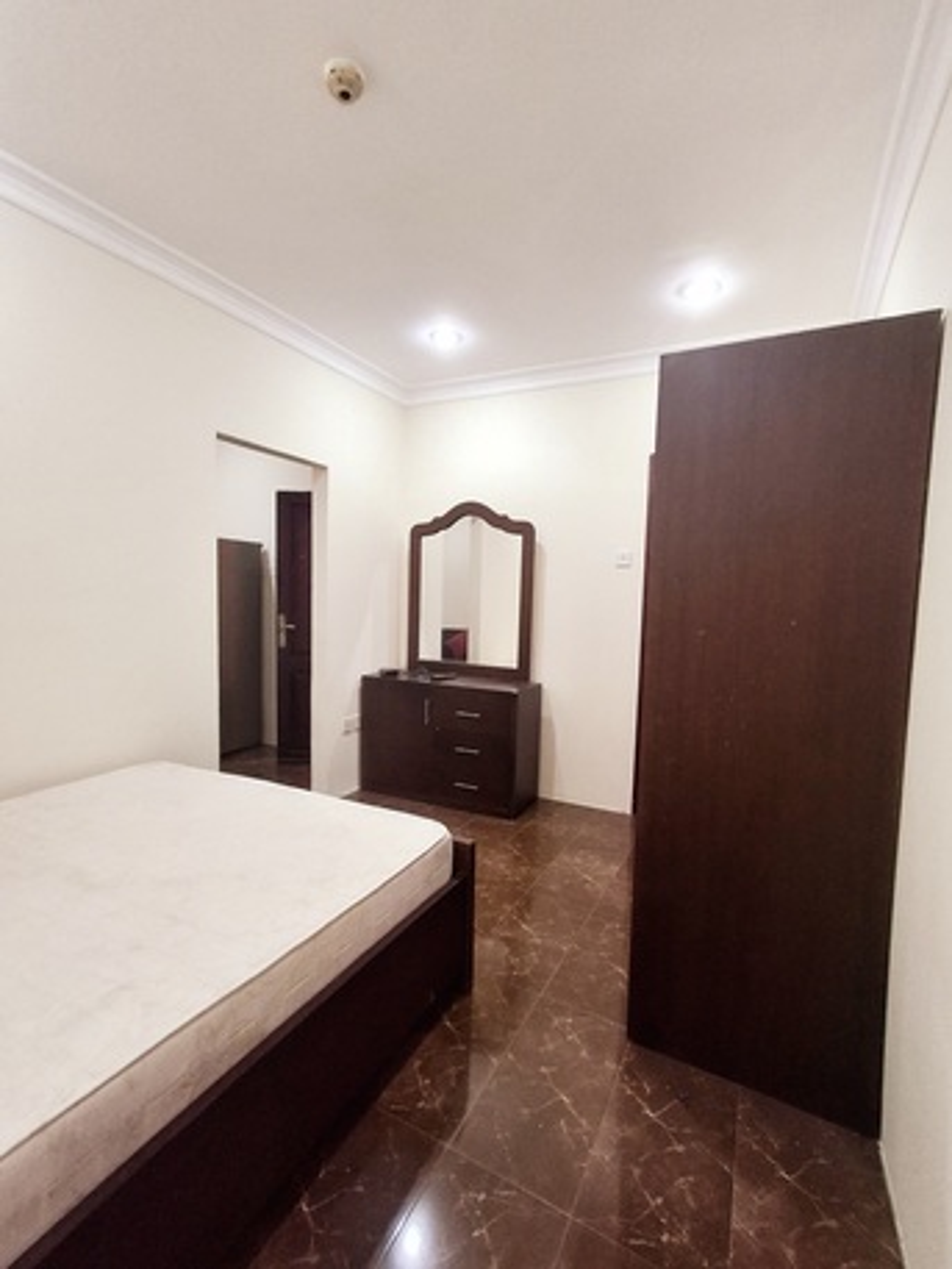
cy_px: 634
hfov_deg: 78.1
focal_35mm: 16
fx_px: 586
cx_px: 476
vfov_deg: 94.5
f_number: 2.2
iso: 200
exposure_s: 1/33
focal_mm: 1.64
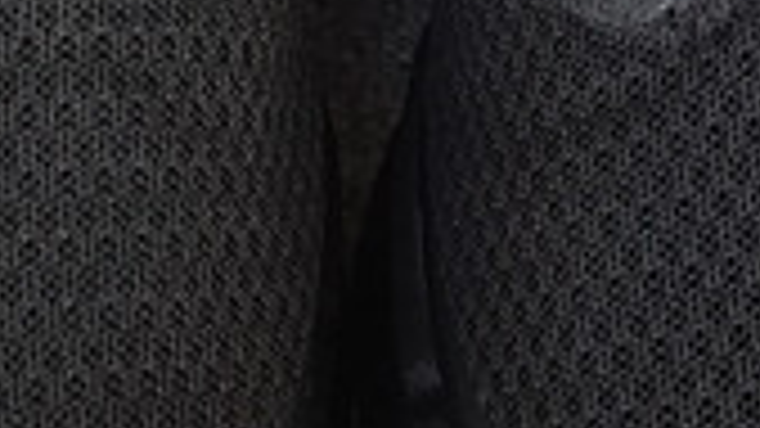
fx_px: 3627
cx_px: 243
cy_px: -246
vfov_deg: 6.6
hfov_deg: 11.9
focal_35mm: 180
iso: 40
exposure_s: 1/100
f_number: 2.4
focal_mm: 3.3
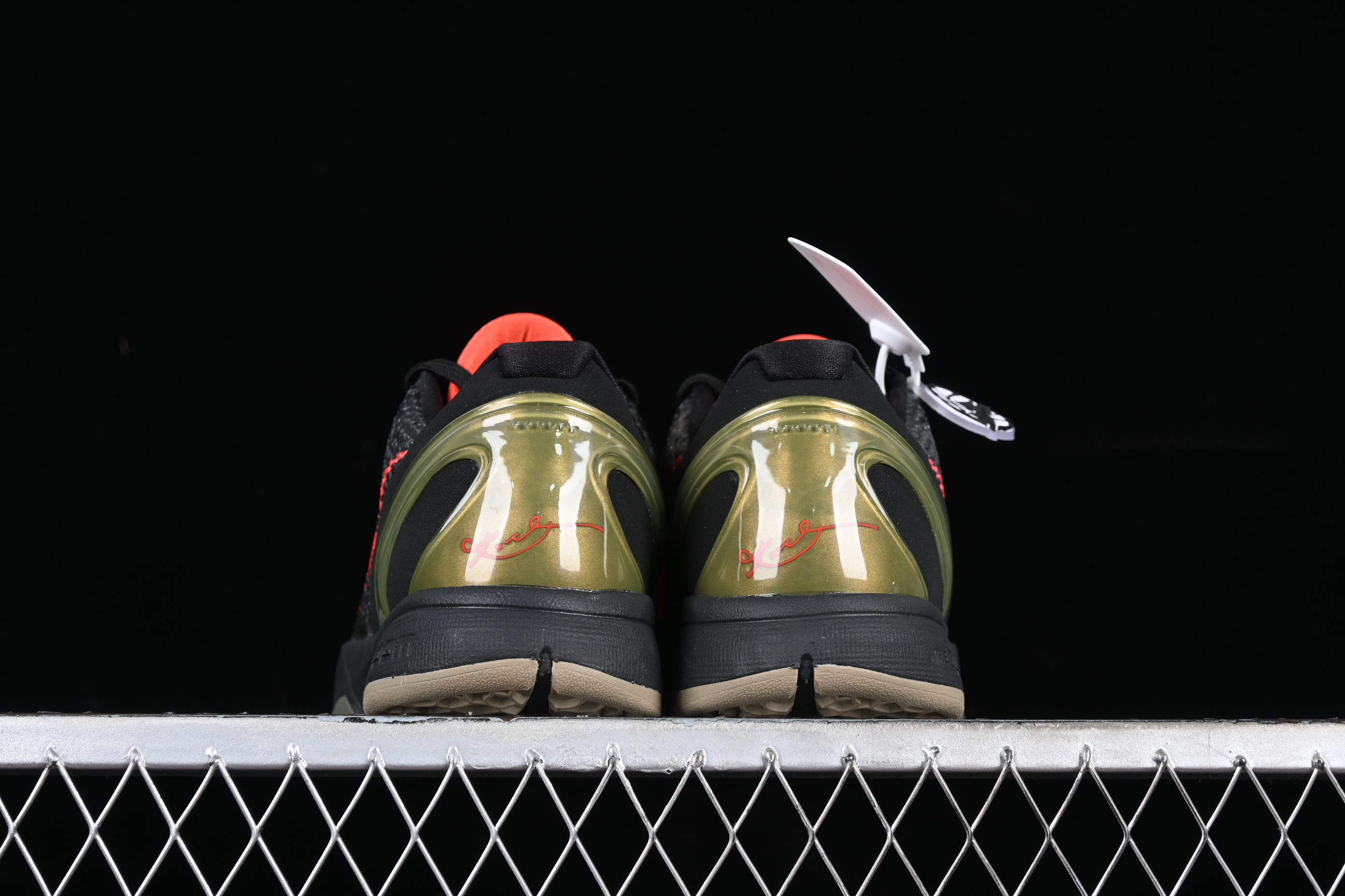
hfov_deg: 27.0
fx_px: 2802
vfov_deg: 18.2
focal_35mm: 75
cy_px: 448
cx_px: 672
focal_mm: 50
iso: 160
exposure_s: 1/60
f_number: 6.3
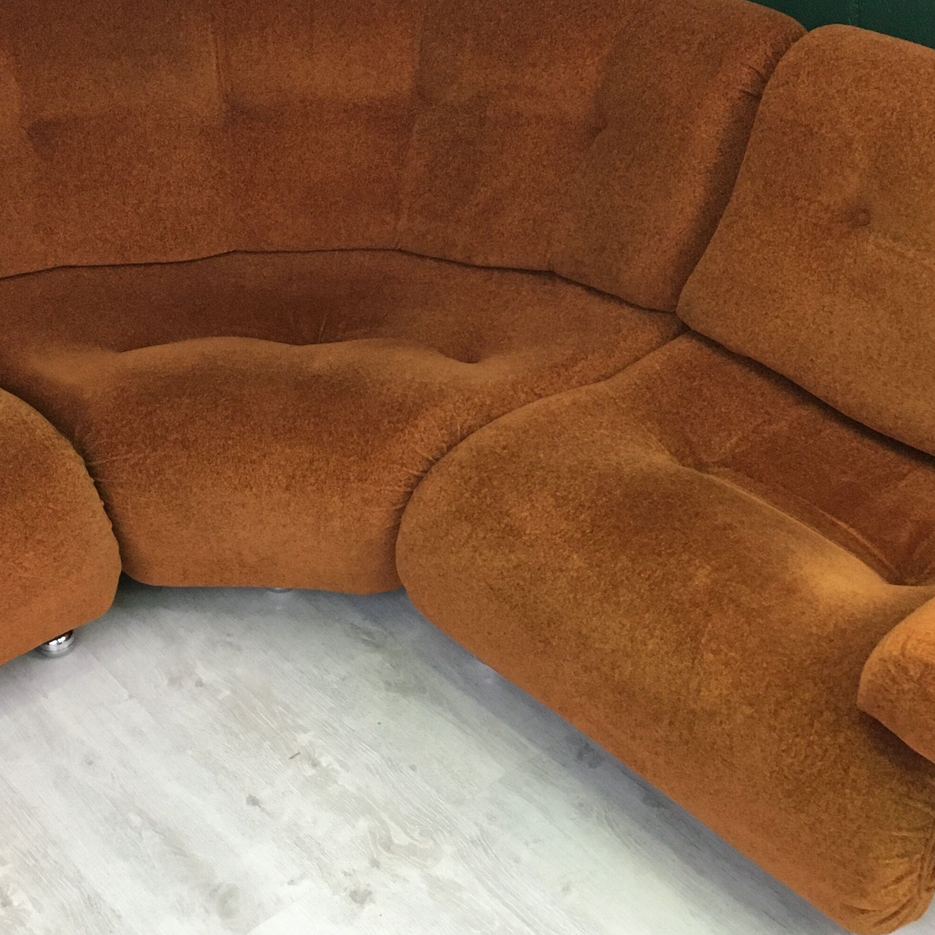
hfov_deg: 32.8
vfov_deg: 32.6
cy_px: 354
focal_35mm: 52
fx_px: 1589
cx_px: 468
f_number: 2.2
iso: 200
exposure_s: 1/33
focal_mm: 4.15
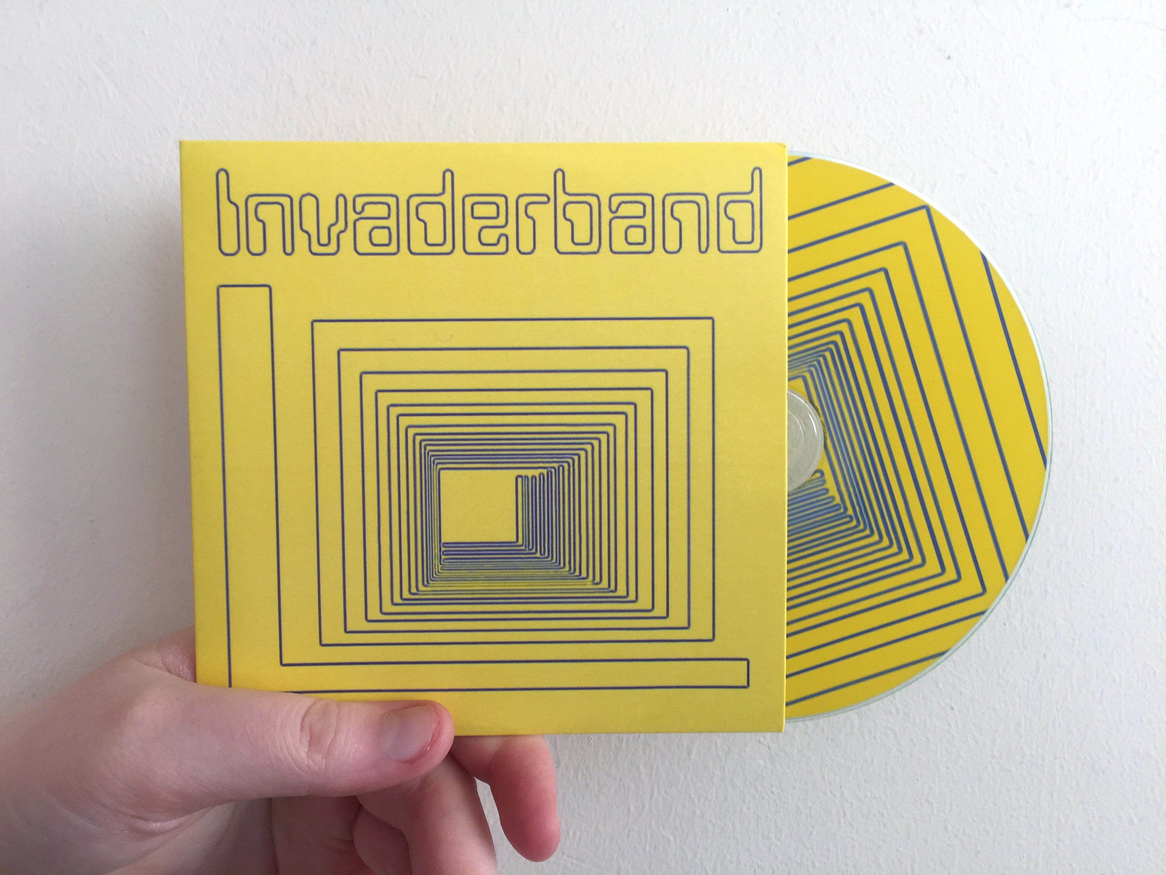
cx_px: 583
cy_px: 438
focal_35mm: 29
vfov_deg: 48.2
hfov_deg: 61.7
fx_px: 977
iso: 32
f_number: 2.2
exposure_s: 1/50
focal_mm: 4.15
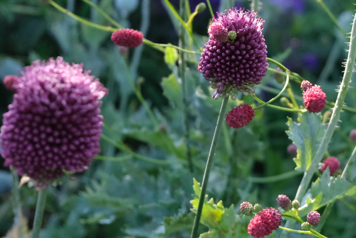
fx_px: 861
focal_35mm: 87
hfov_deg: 23.0
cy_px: 7
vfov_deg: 15.5
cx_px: 285
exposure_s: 1/4000
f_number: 3.2
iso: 3200
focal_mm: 27.7
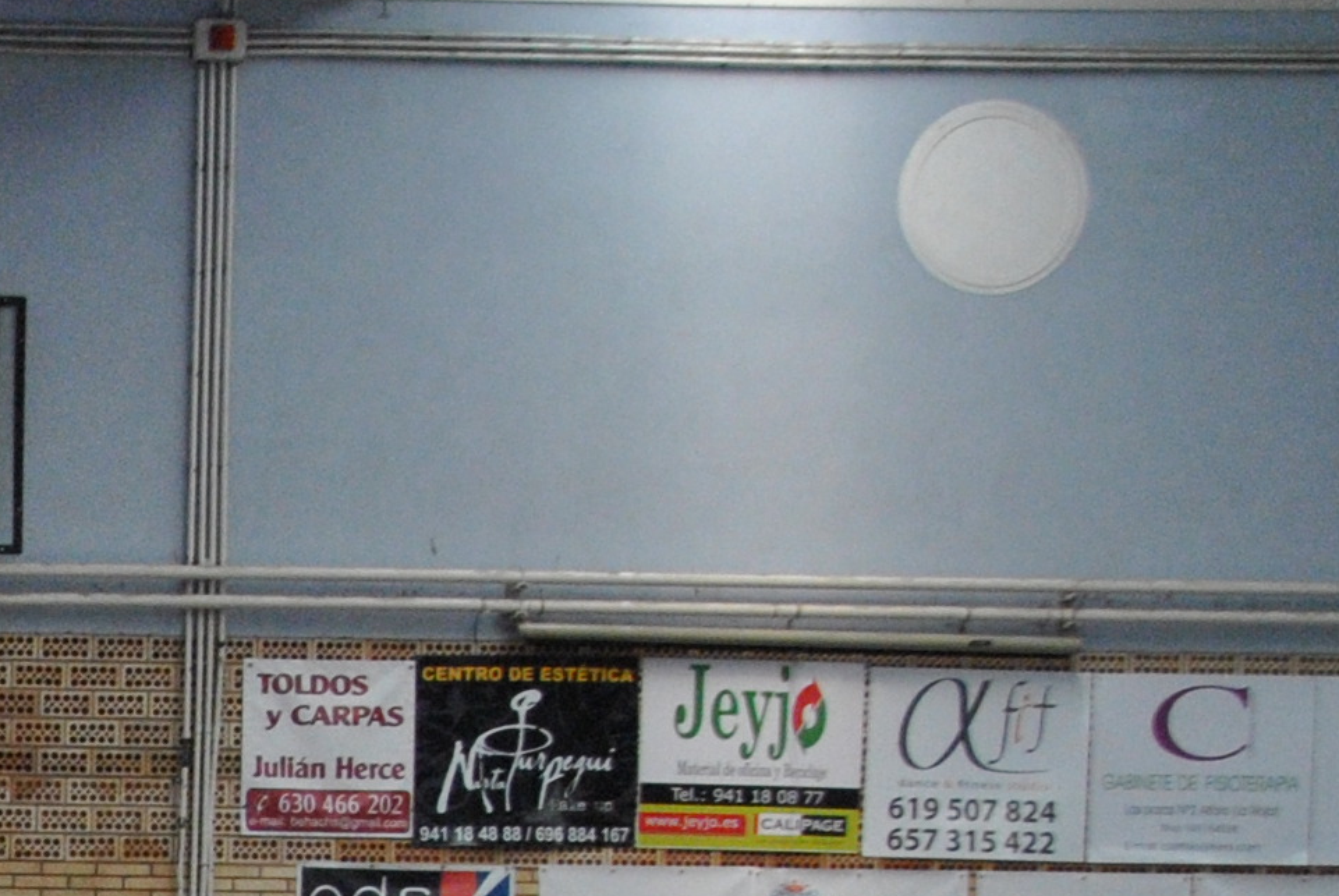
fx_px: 4952
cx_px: -998
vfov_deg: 9.8
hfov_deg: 13.9
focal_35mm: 133
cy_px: 1607
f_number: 7.1
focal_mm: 22
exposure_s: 1/200
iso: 800
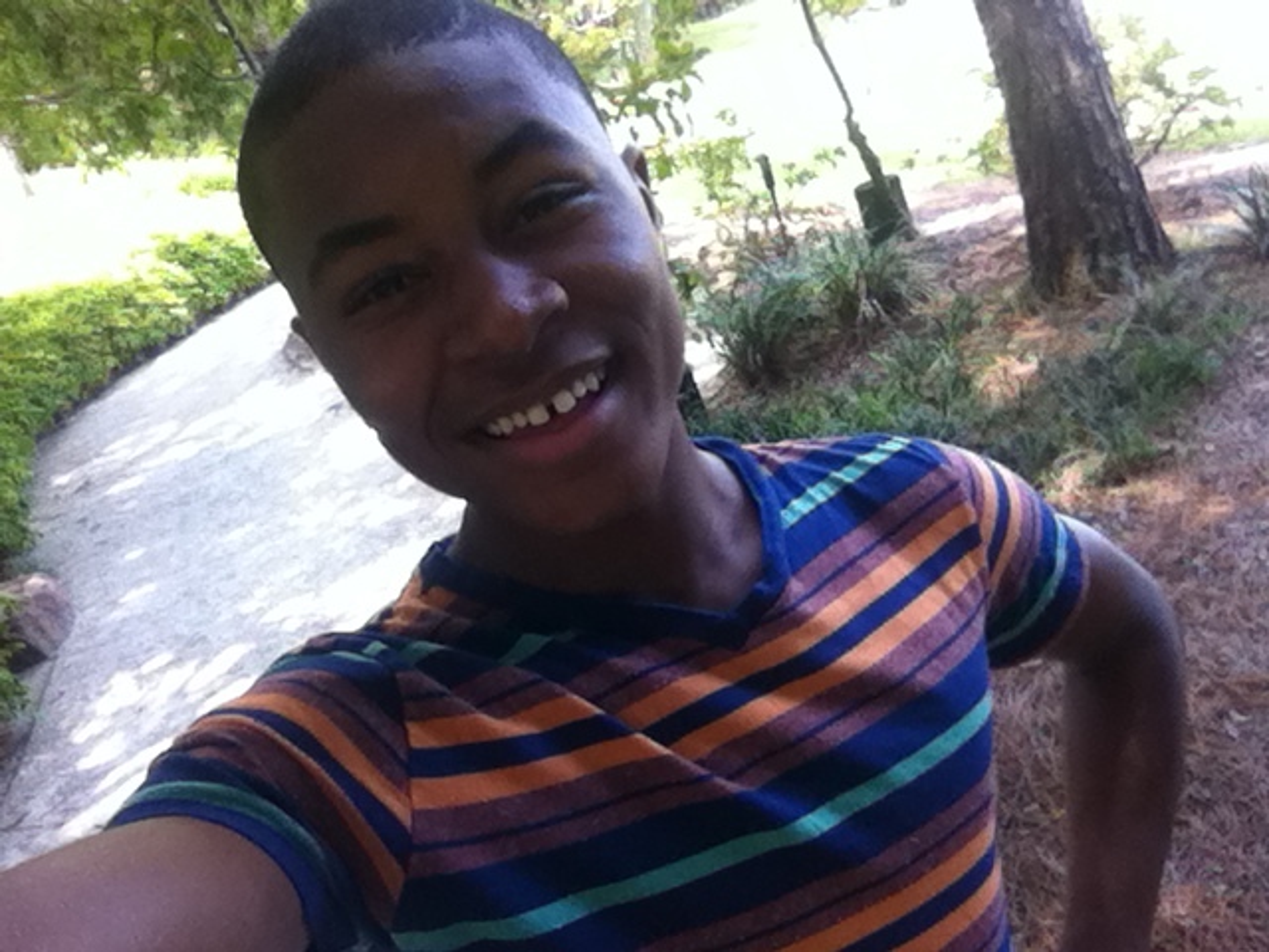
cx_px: 634
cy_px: 476
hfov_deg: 52.6
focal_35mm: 35
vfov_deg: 40.7
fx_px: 1283
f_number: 2.4
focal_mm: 3.85
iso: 125
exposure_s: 1/169
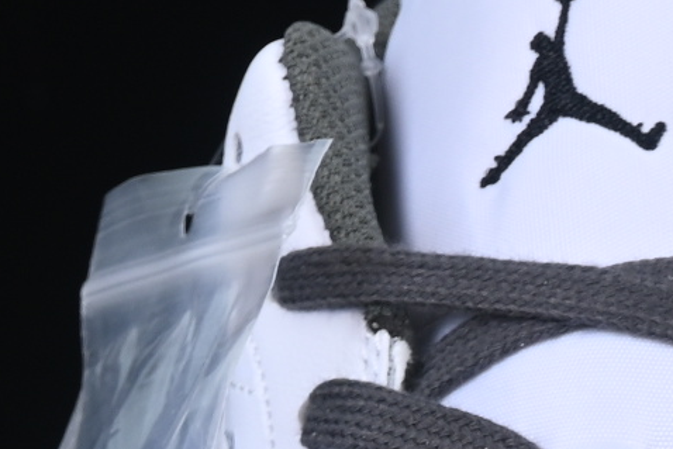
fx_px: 8171
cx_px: 1077
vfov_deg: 3.1
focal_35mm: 437
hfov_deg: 4.7
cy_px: 966
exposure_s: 1/80
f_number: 8
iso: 160
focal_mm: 50
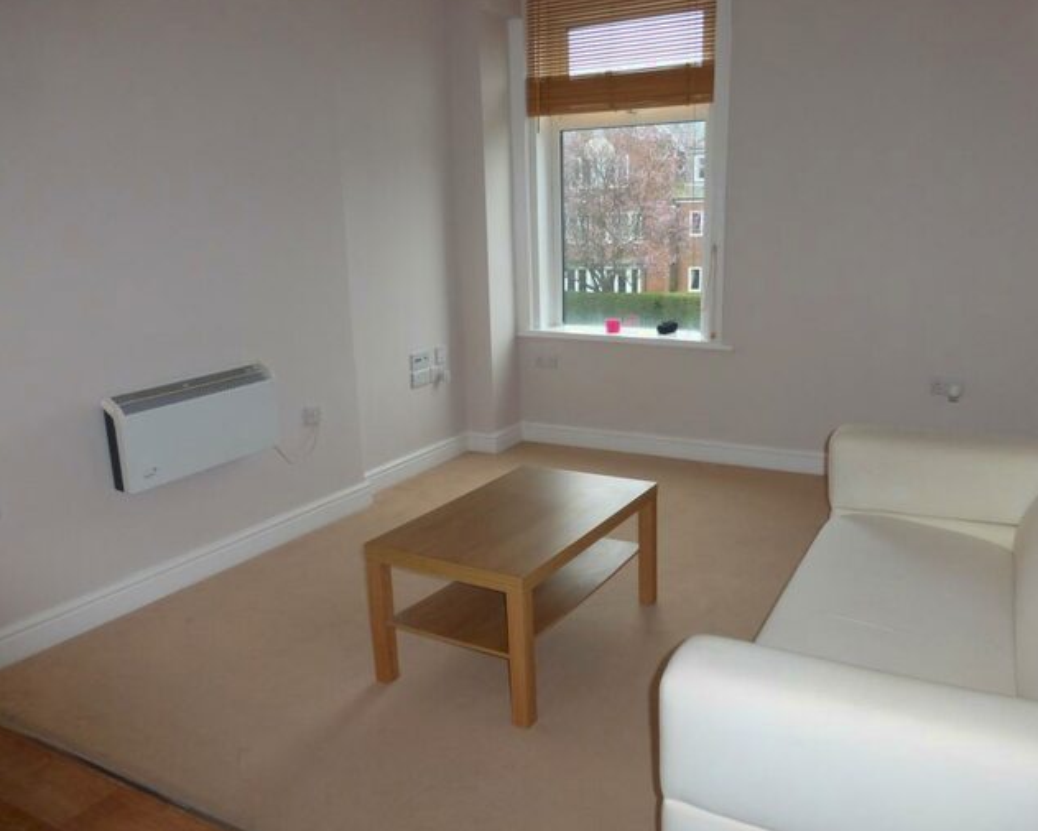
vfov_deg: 54.9
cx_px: 548
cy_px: 420
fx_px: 799
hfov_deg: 66.0
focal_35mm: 26
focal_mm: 4.3
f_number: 3.3
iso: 200
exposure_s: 1/60
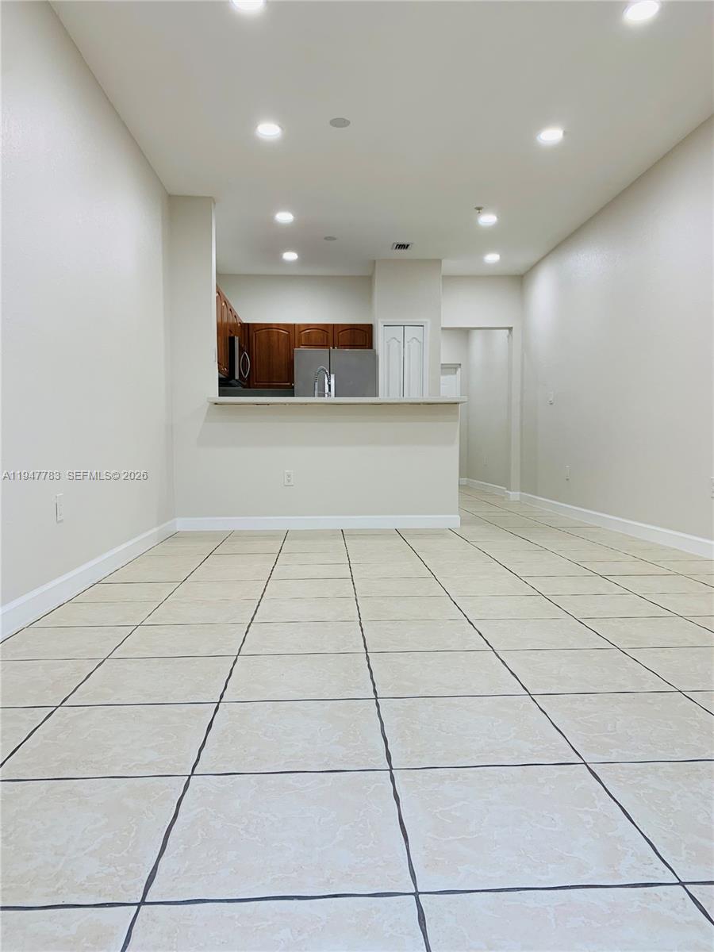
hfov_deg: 53.1
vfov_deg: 67.3
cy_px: 476
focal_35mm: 26
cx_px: 357
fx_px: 715
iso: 64
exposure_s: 1/120
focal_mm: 4.25
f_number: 1.8
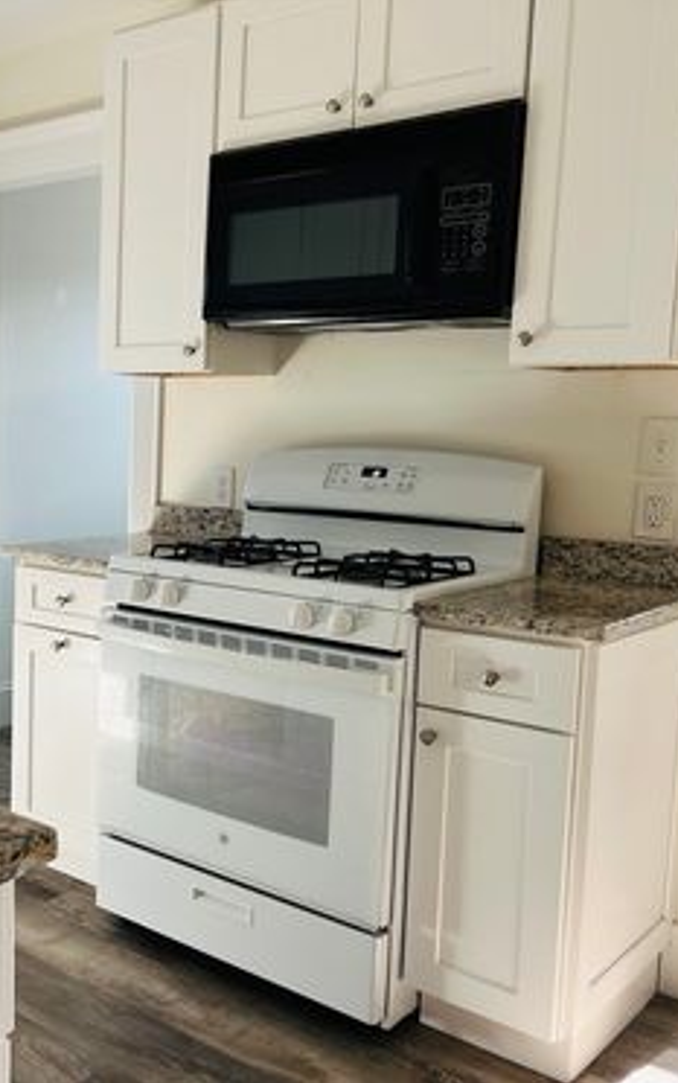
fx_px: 1092
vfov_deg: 52.7
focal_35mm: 37
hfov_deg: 32.5
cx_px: 49
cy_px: 543
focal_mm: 5.7
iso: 40
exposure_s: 1/120
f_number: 1.5
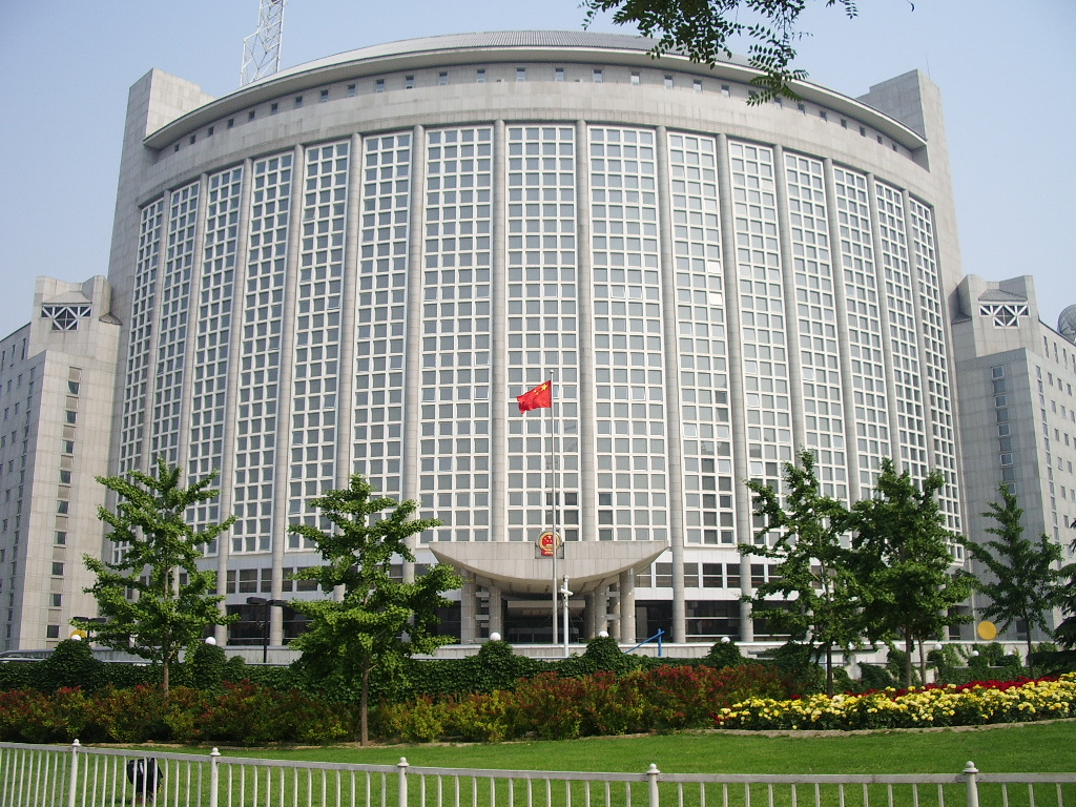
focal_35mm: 35
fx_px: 1088
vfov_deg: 40.7
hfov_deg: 52.6
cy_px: 404
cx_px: 538
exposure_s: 1/320
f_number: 4.3
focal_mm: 5.8
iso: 50
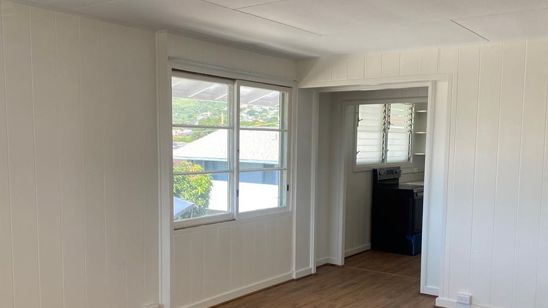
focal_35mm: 38
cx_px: 274
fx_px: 552
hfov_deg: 52.8
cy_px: 201
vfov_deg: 31.0
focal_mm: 4.25
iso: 32
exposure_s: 1/144
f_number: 1.8
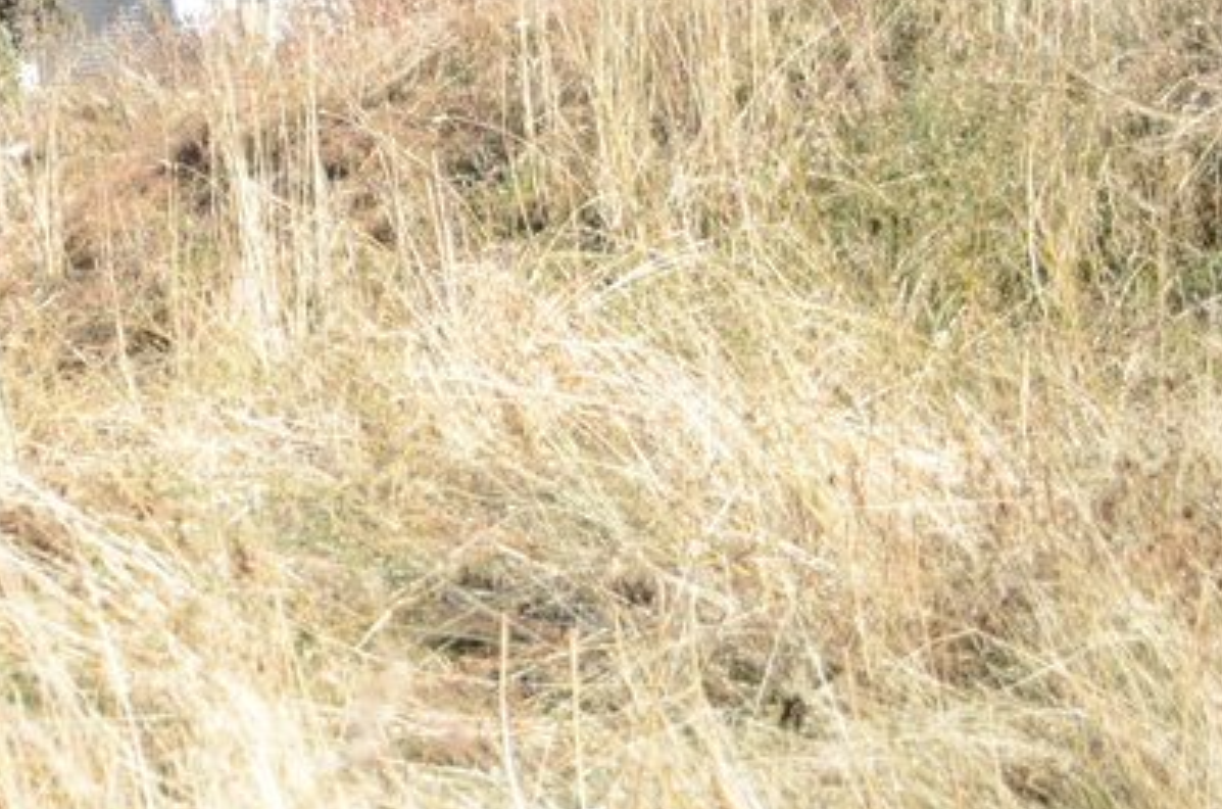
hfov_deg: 19.6
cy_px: -6
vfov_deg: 13.4
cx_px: -113
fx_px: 3386
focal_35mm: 100
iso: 100
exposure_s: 1/400
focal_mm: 26
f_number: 3.8
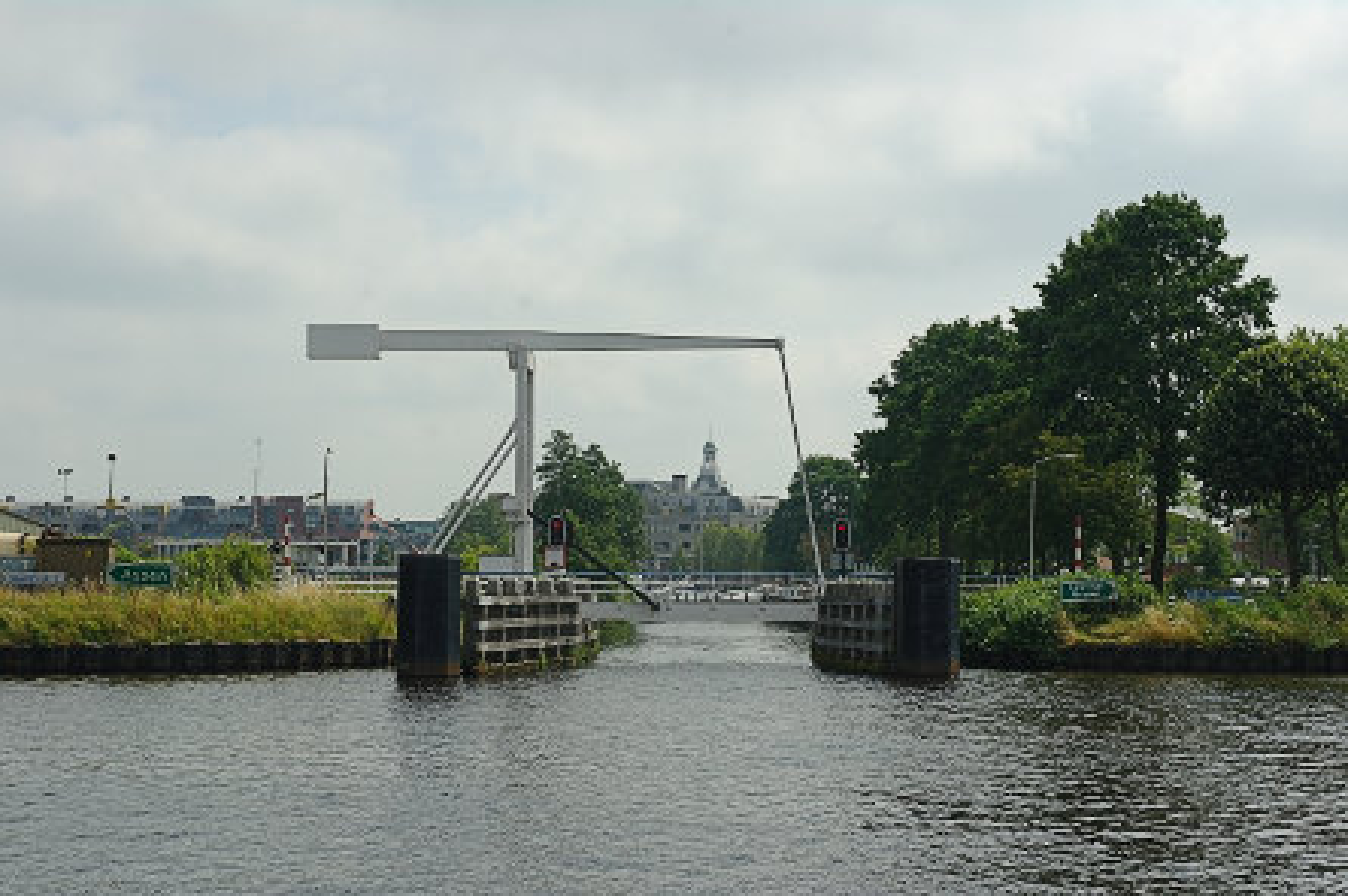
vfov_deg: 19.7
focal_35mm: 69
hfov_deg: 29.3
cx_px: 674
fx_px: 2582
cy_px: 448
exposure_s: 1/125
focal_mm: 45
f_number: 13
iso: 100
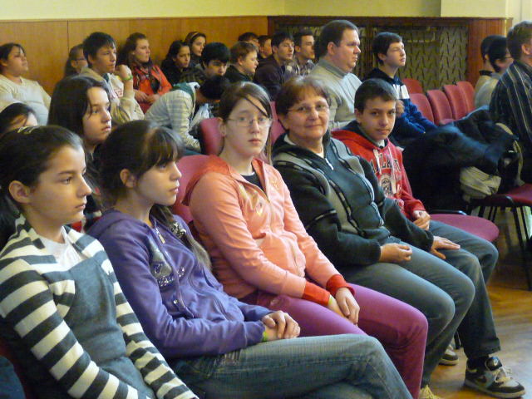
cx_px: 266
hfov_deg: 29.8
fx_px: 999
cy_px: 200
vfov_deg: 22.6
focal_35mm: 65
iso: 800
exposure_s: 1/20
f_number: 3
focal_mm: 6.6
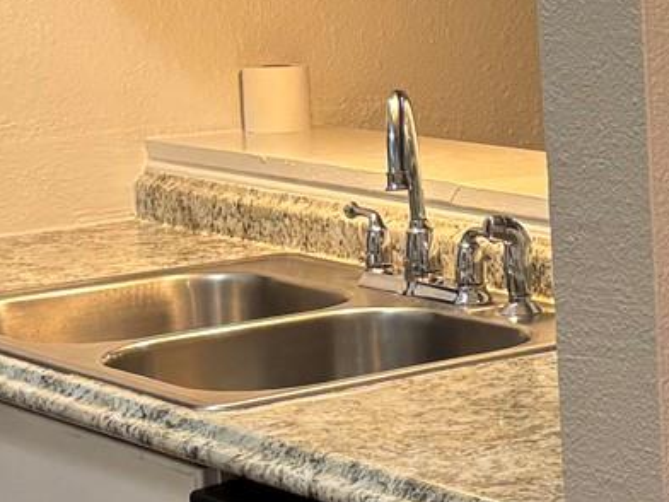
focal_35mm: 136
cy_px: 234
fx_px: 2628
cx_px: 1009
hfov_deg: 13.6
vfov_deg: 10.9
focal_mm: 5.96
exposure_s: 1/60
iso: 125
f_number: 1.6
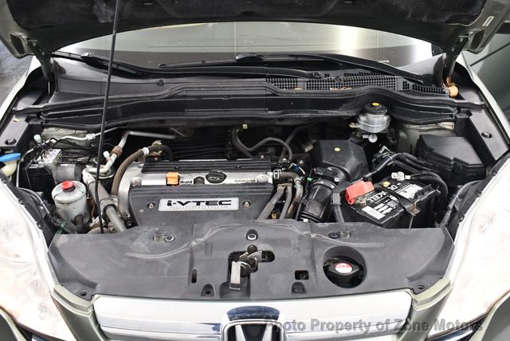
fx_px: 510
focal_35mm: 36
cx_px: 255
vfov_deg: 36.9
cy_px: 170
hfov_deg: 53.1
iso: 3200
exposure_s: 1/125
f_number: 3.5
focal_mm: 18
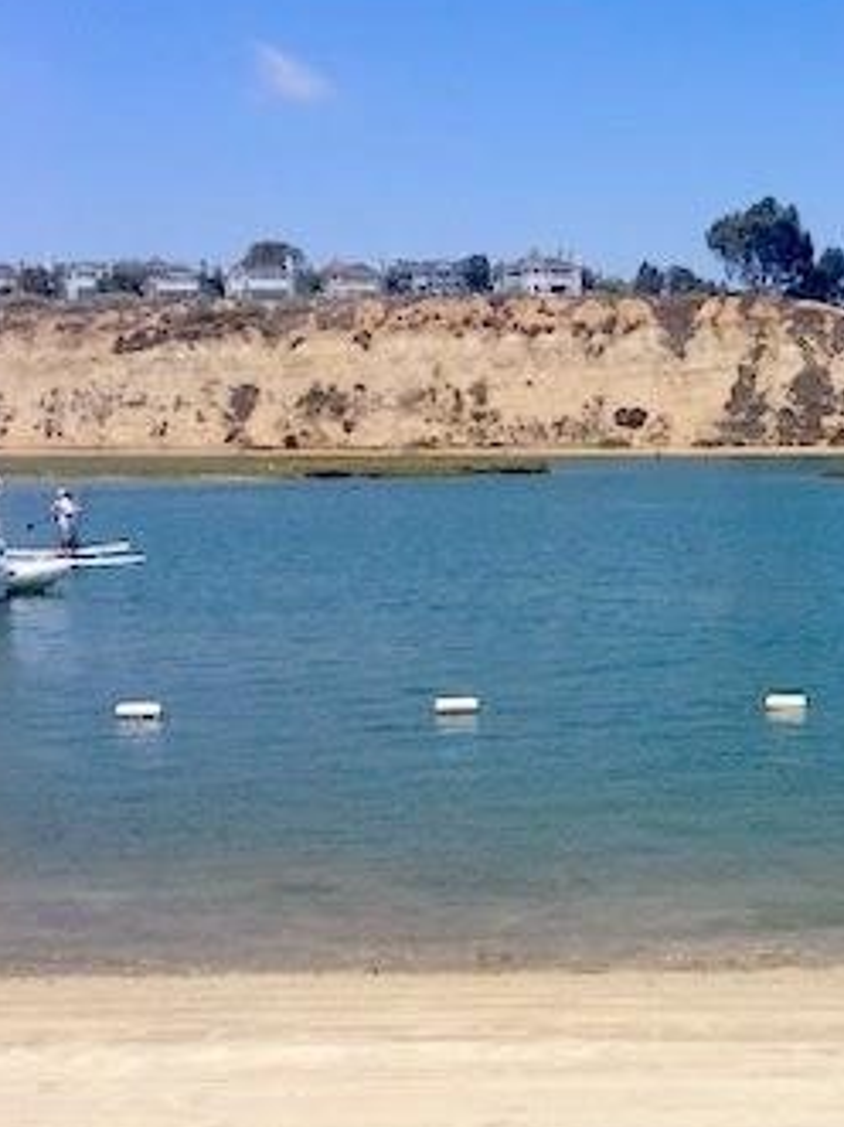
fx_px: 1822
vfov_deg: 34.0
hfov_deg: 25.1
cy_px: 769
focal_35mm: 56
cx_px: 798
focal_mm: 4.15
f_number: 2.2
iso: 25
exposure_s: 1/2849
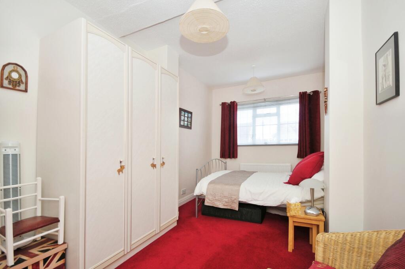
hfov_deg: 95.0
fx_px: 185
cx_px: 202
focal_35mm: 16
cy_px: 134
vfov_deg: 72.0
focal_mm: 11
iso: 200
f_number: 5
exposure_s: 1/60
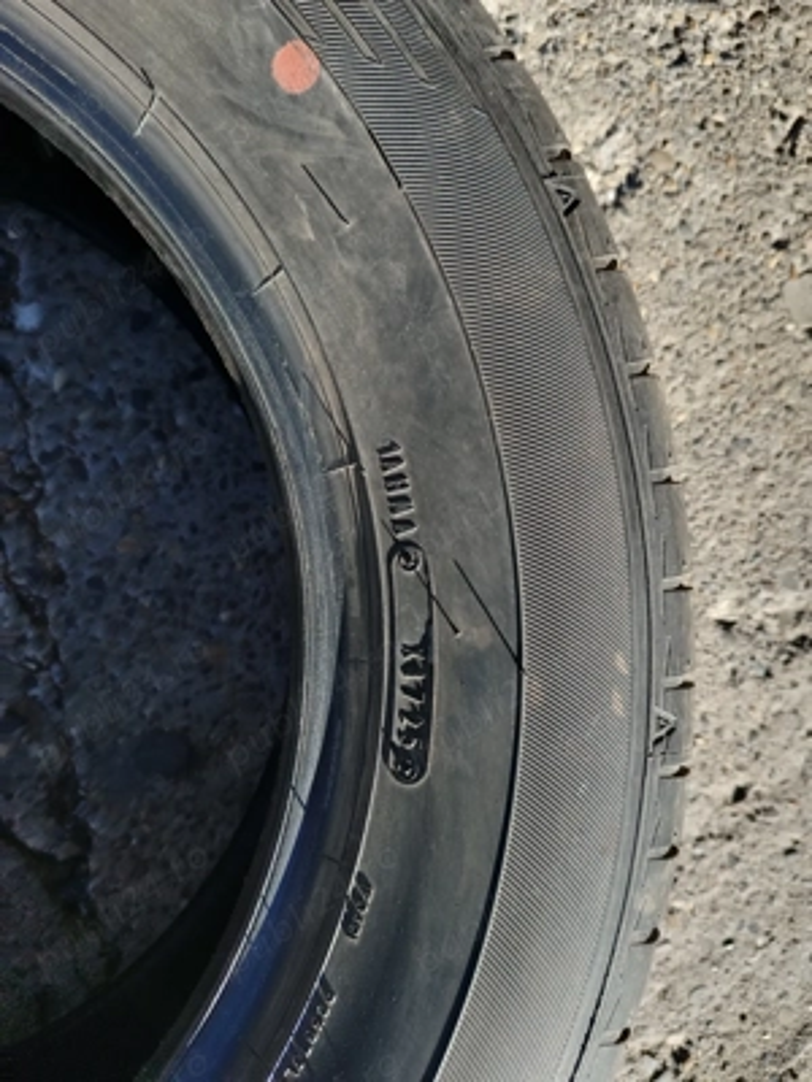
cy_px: 541
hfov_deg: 53.1
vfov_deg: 67.3
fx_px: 813
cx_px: 406
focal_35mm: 26
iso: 100
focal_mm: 6.24
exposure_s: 1/284
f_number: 1.8
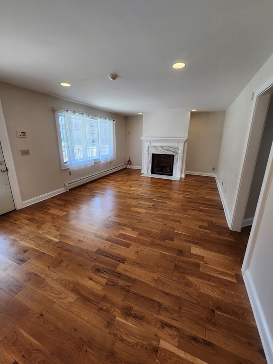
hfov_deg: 89.9
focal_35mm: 13
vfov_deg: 106.2
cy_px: 182
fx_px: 137
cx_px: 136
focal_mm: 2.2
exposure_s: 1/60
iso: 80
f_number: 2.2
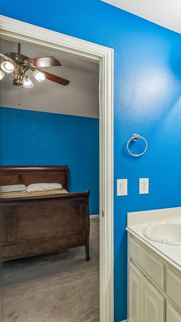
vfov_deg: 75.6
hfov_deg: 41.4
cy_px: 163
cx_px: 178
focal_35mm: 24
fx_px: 207
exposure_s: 1/13
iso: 400
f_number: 11
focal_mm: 15.2
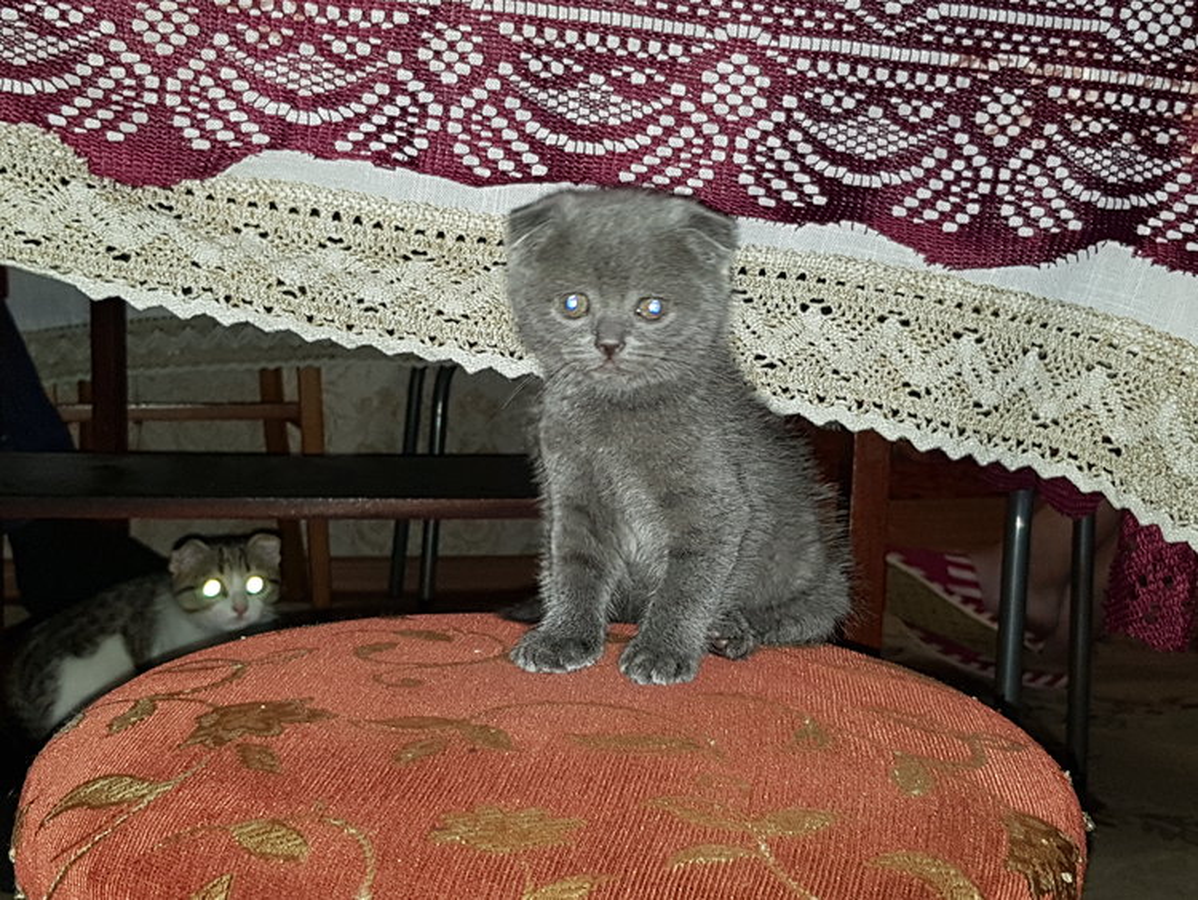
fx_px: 900
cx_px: 599
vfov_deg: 53.1
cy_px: 450
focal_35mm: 26
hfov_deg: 67.3
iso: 80
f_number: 1.7
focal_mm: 4.3
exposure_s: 1/25
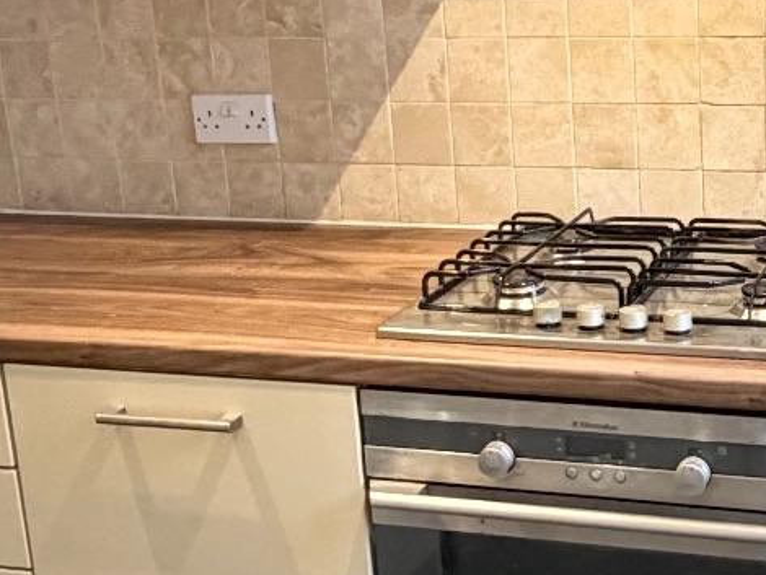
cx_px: 729
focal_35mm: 61
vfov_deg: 23.9
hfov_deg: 29.9
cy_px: 176
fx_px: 1351
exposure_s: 1/100
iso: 320
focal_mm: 2.22
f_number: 2.2
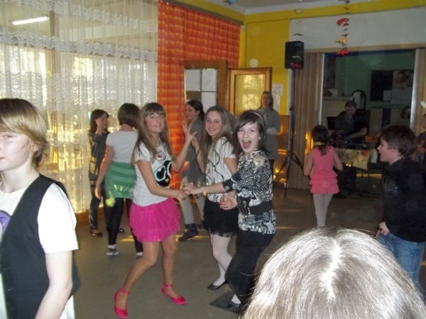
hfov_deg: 56.8
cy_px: 160
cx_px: 213
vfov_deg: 44.2
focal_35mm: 32
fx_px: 394
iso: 250
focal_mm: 5.7
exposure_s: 1/30
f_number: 2.9
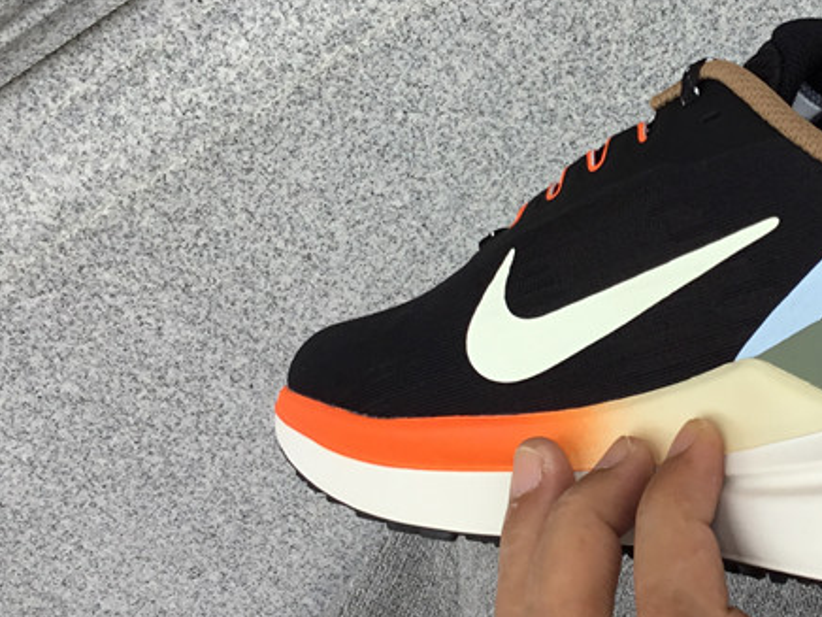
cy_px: 205
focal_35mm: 64
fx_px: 1520
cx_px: 698
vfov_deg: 22.8
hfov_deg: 29.3
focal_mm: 3.3
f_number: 2.4
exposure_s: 1/235
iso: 25
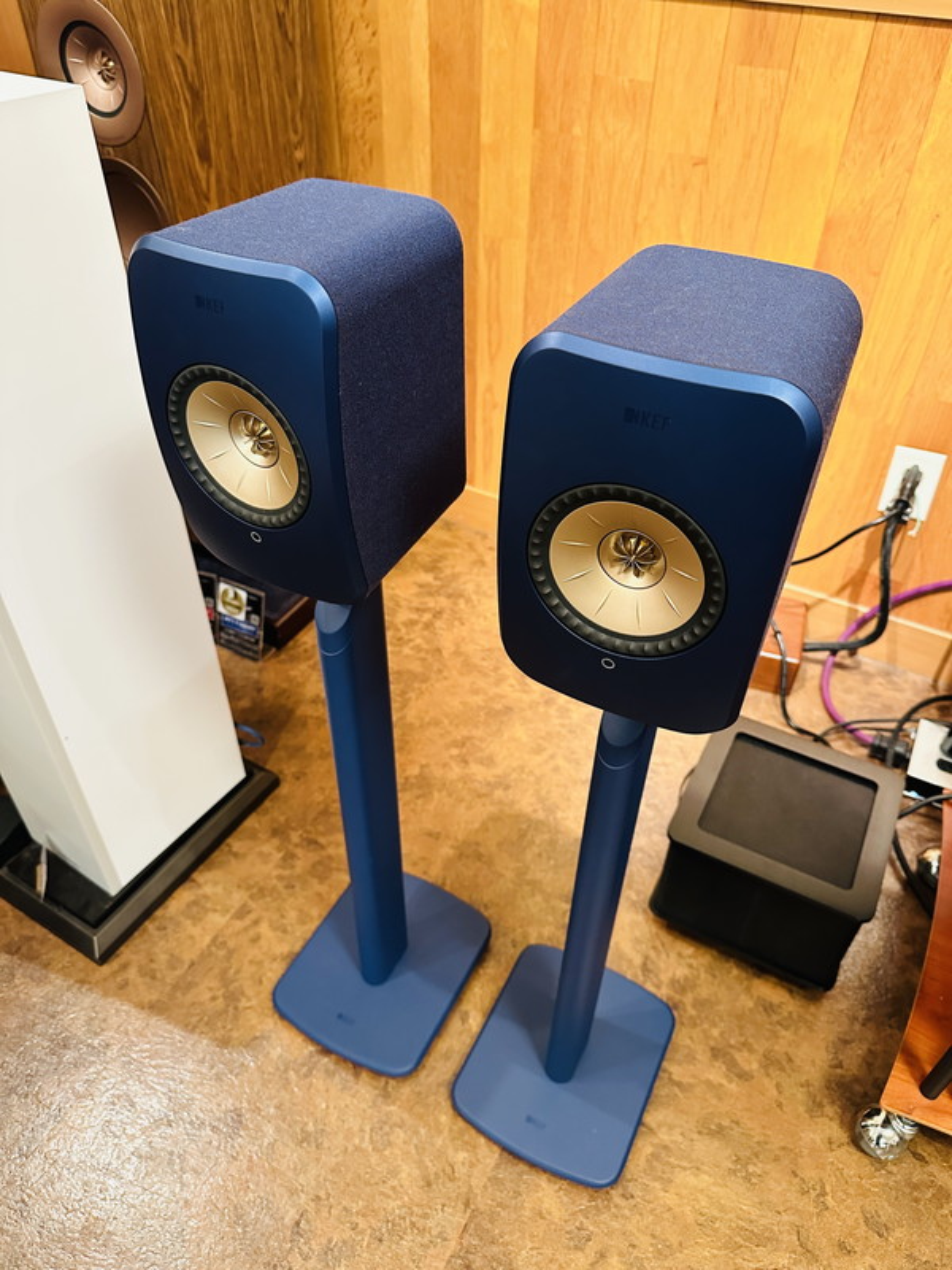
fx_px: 880
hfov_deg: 56.8
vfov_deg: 71.6
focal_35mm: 24
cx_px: 476
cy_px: 635
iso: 640
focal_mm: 6.86
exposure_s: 1/60
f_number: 1.78
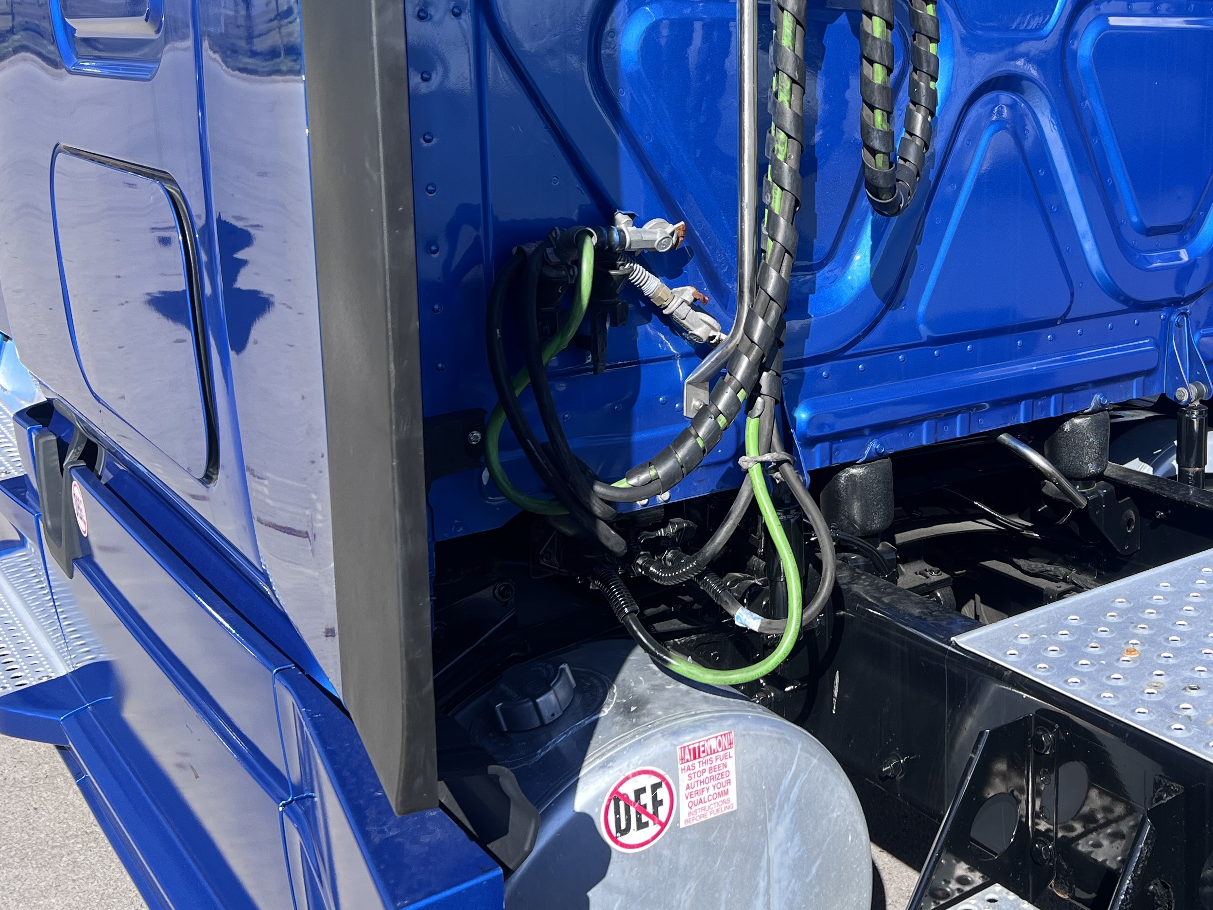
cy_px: 269
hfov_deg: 43.2
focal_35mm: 42
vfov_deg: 33.9
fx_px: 1472
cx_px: 927
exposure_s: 1/1808
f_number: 1.5
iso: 50
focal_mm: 5.7
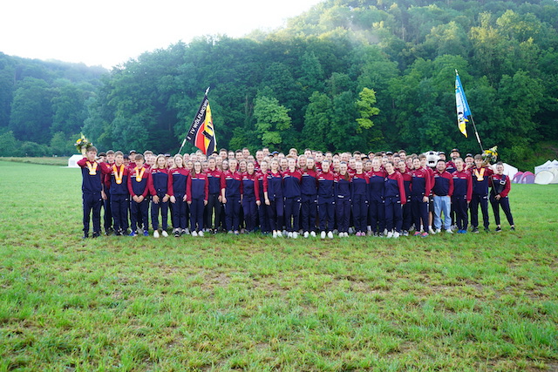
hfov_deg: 61.9
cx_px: 279
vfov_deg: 43.6
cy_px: 186
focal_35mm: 30
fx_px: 465
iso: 100
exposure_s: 1/80
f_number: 5
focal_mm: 30
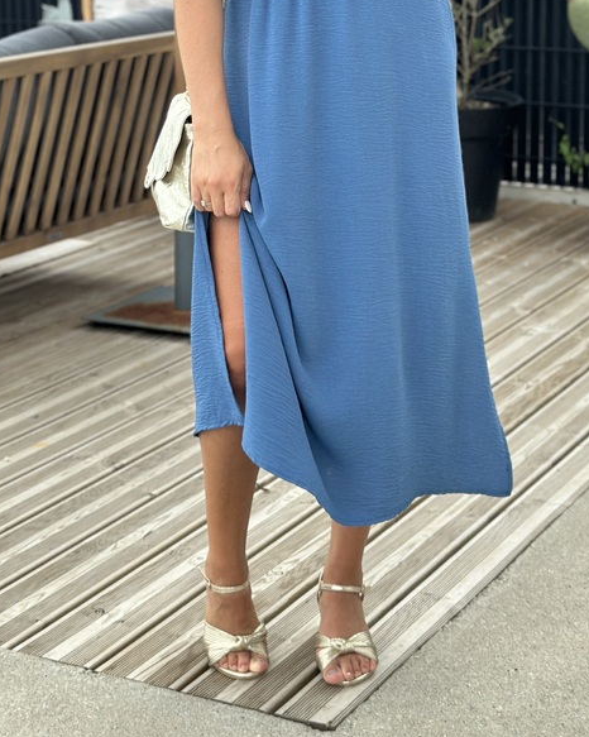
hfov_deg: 18.9
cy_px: 134
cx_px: 284
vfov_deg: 23.2
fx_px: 1766
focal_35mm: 81
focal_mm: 6.86
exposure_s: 1/1414
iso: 80
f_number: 1.78
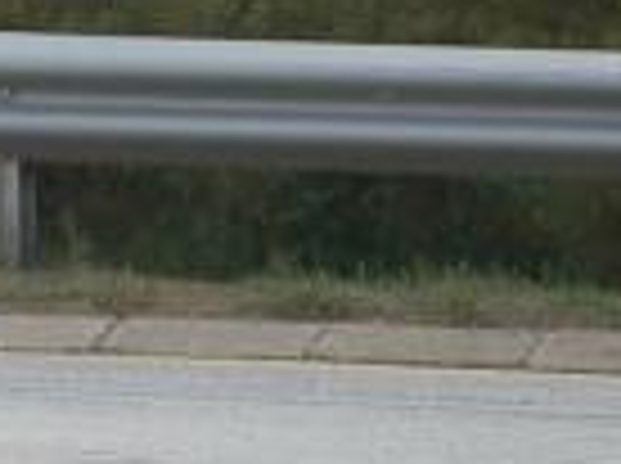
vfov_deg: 1.5
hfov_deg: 2.1
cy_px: -79
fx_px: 17246
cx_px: -819
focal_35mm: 963
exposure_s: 1/1000
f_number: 4.5
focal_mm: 90
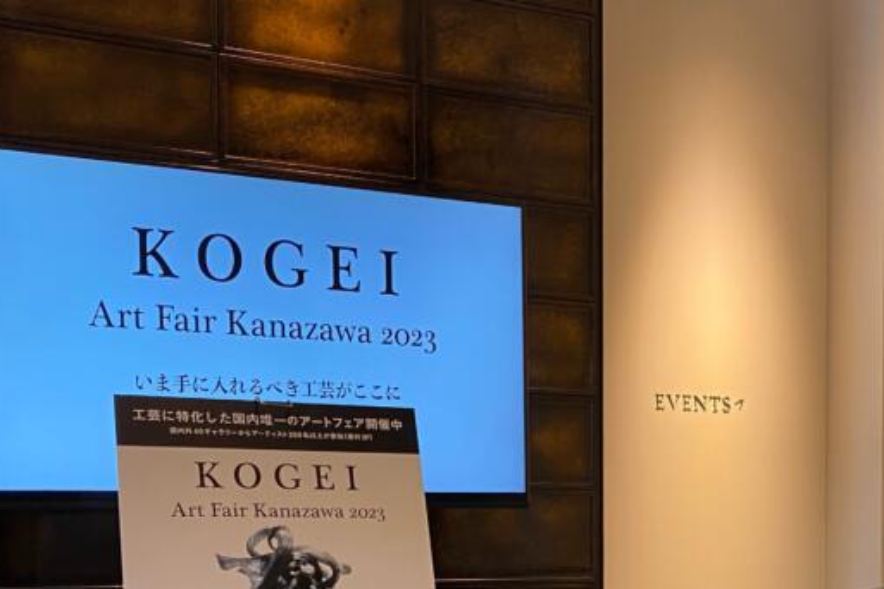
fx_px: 1326
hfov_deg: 36.6
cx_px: 567
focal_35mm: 54
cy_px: 565
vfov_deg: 24.1
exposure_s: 1/60
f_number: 1.8
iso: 100
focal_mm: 4.25
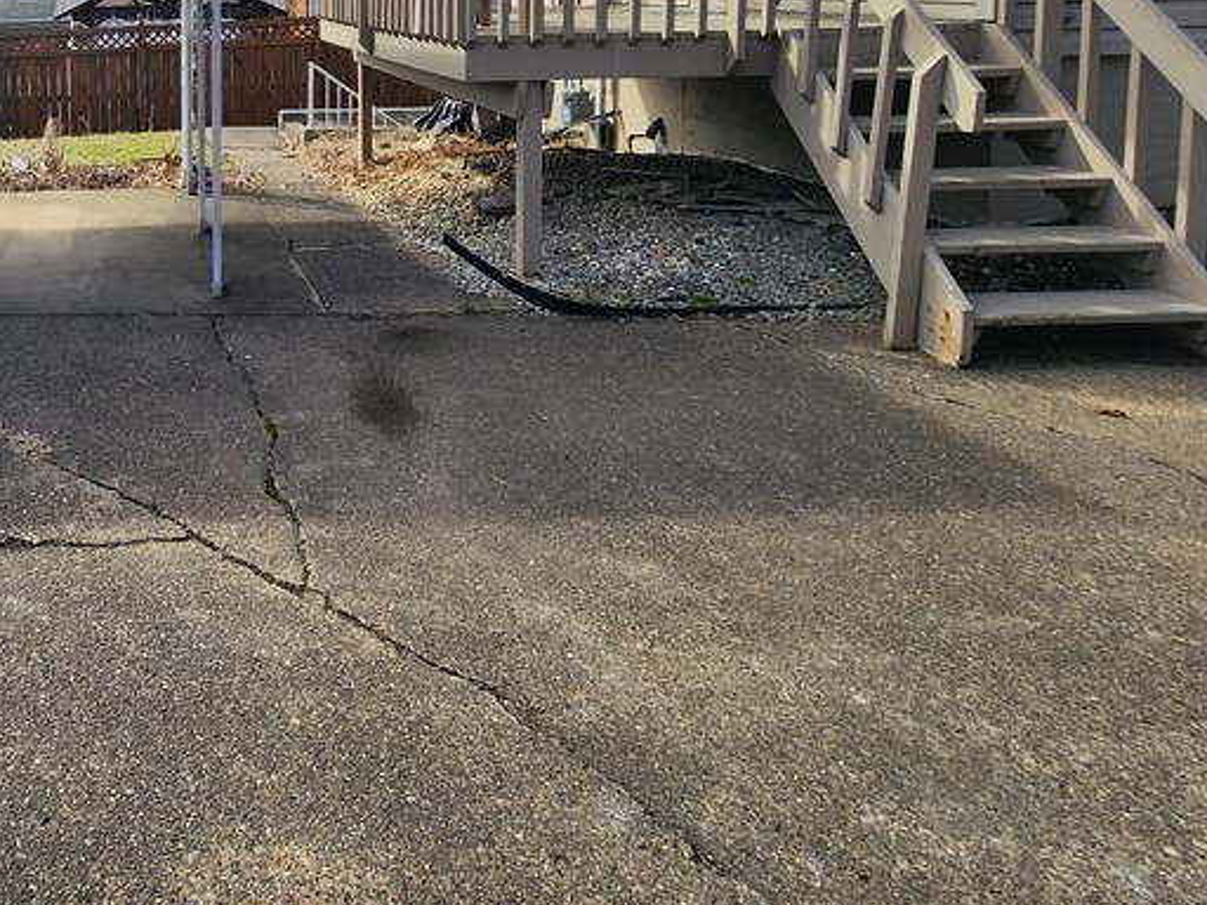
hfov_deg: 56.1
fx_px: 907
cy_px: 71
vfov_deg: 47.1
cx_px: 75
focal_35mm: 26
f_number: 2.2
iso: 50
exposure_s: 1/2066
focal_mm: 2.2
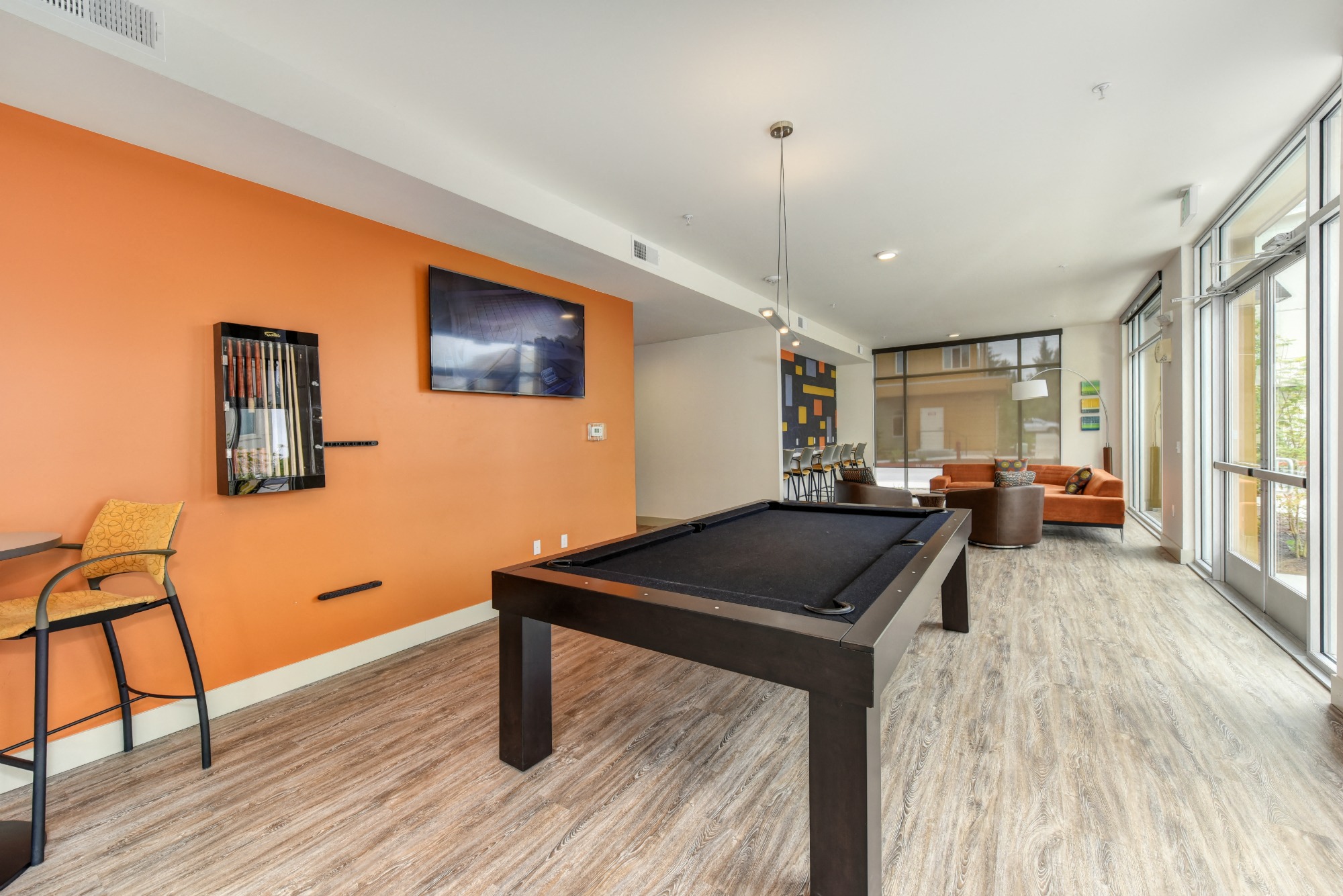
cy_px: 448
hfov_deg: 104.2
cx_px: 672
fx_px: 522
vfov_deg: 81.2
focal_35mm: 14
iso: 1600
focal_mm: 14
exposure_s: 1/160
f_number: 6.3
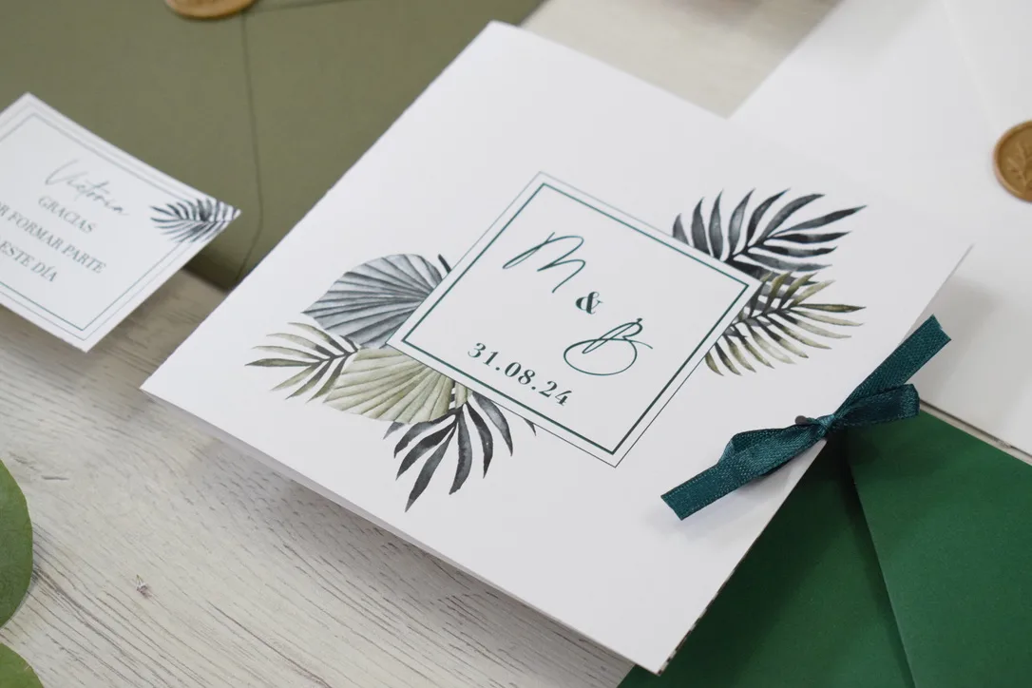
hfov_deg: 28.1
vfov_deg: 18.9
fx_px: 2064
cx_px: 516
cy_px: 344
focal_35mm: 72
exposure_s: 1/1000
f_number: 6.3
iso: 3200
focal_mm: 48
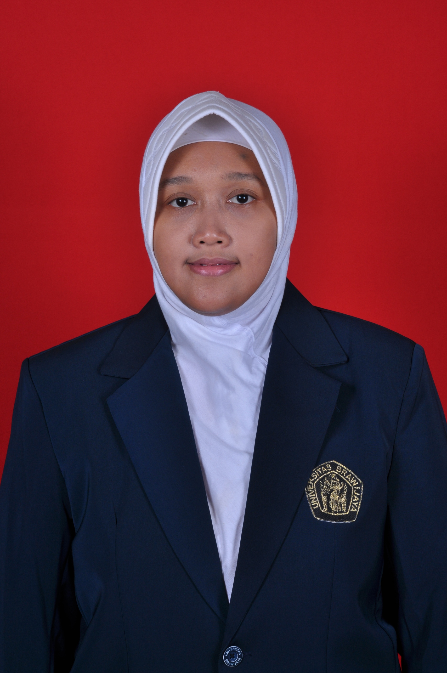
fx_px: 1400
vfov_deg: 27.0
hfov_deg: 18.1
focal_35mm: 75
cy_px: 336
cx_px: 224
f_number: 13
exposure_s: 1/200
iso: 200
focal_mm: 50
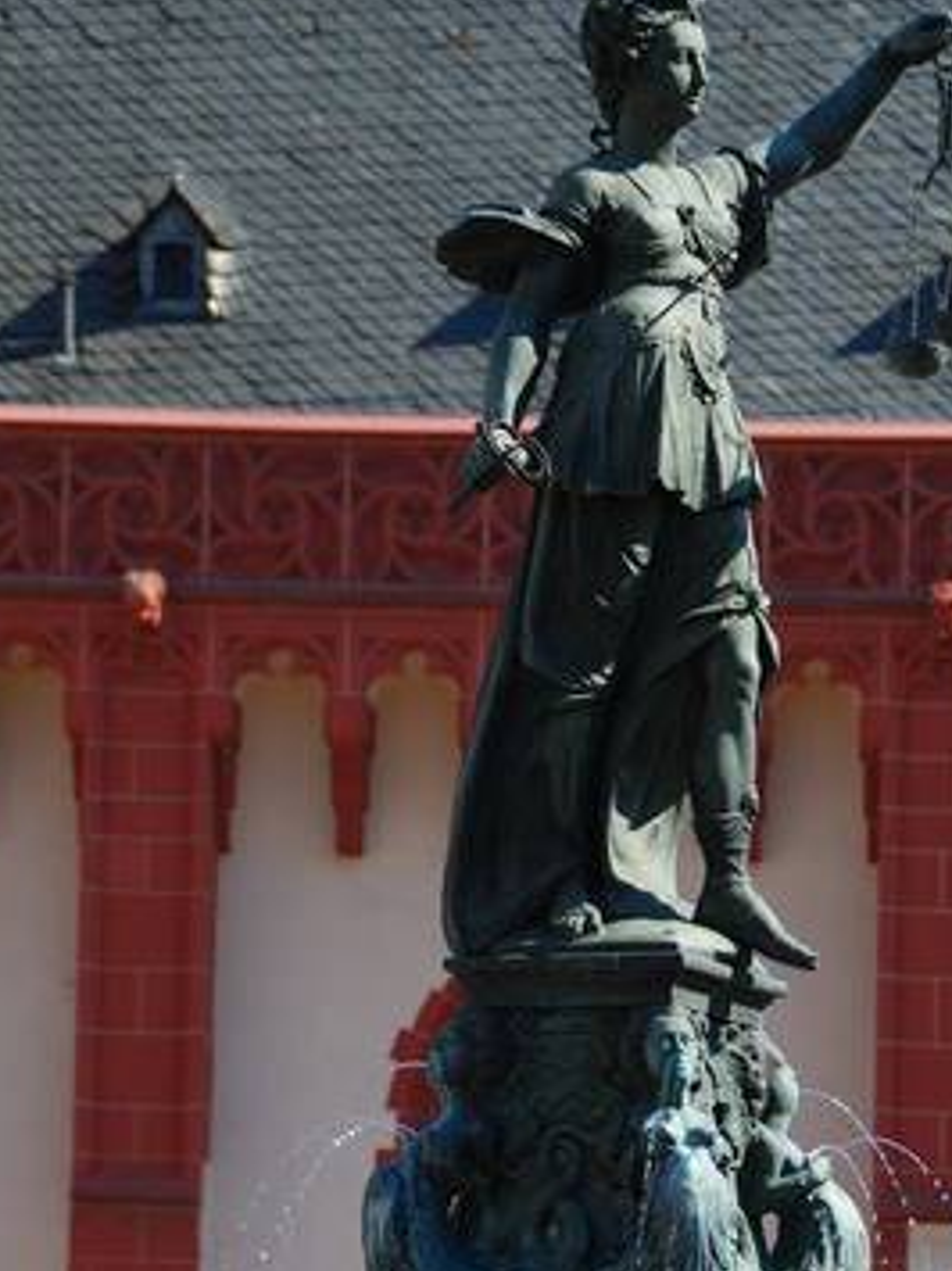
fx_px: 9393
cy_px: 999
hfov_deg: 5.8
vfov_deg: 7.7
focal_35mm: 256
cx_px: 684
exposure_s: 1/400
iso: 140
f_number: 5.3
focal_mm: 90
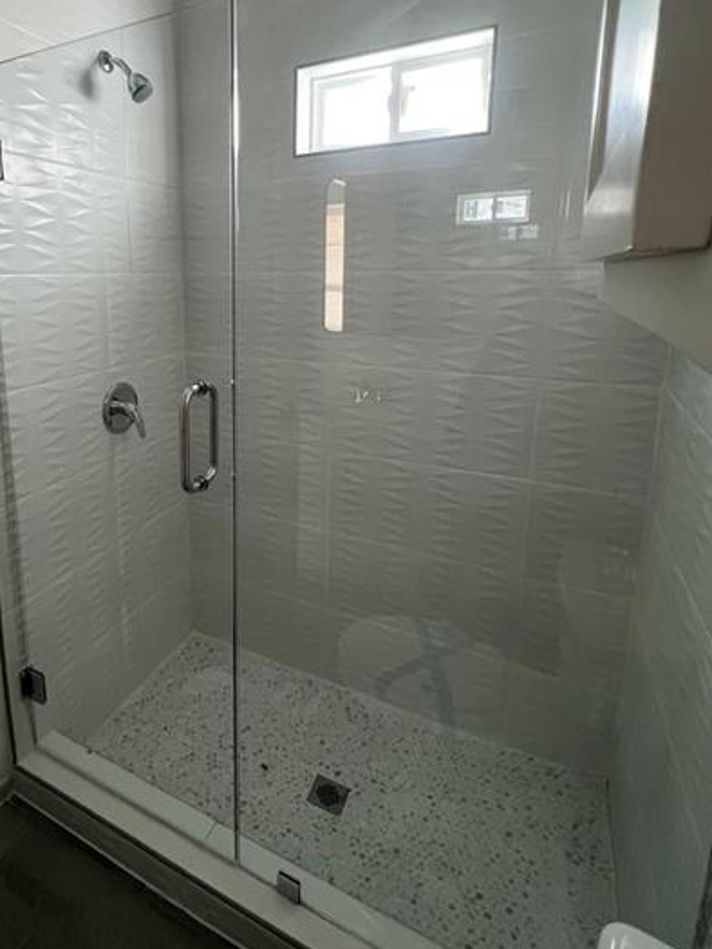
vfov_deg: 83.5
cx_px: 219
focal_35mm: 19
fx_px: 521
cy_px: 374
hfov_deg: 66.2
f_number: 1.8
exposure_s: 1/50
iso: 200
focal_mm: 1.57
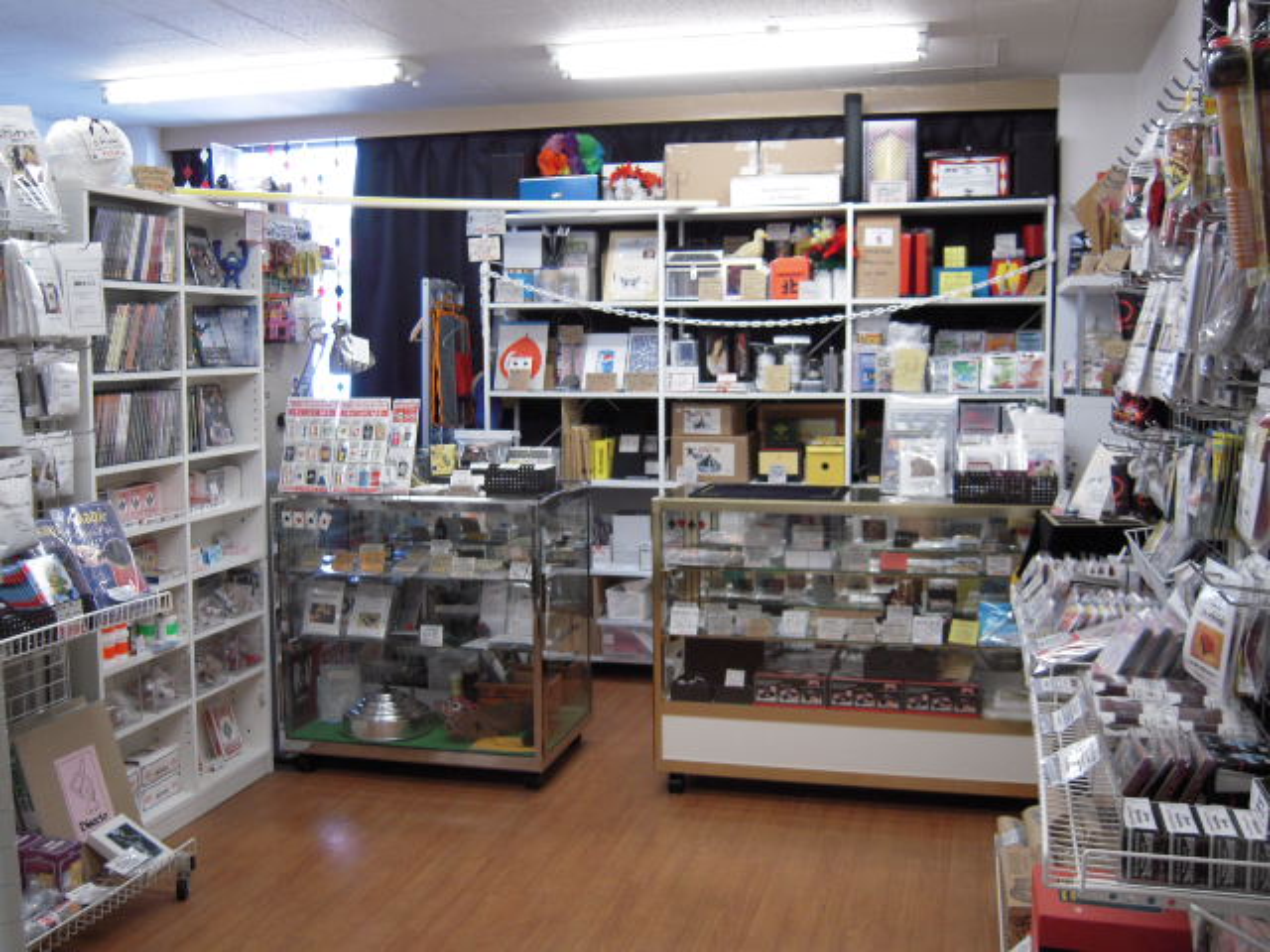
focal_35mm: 37
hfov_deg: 50.1
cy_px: 476
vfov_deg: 38.7
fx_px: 1357
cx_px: 635
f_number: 3
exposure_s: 1/40
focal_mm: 6.5
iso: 200
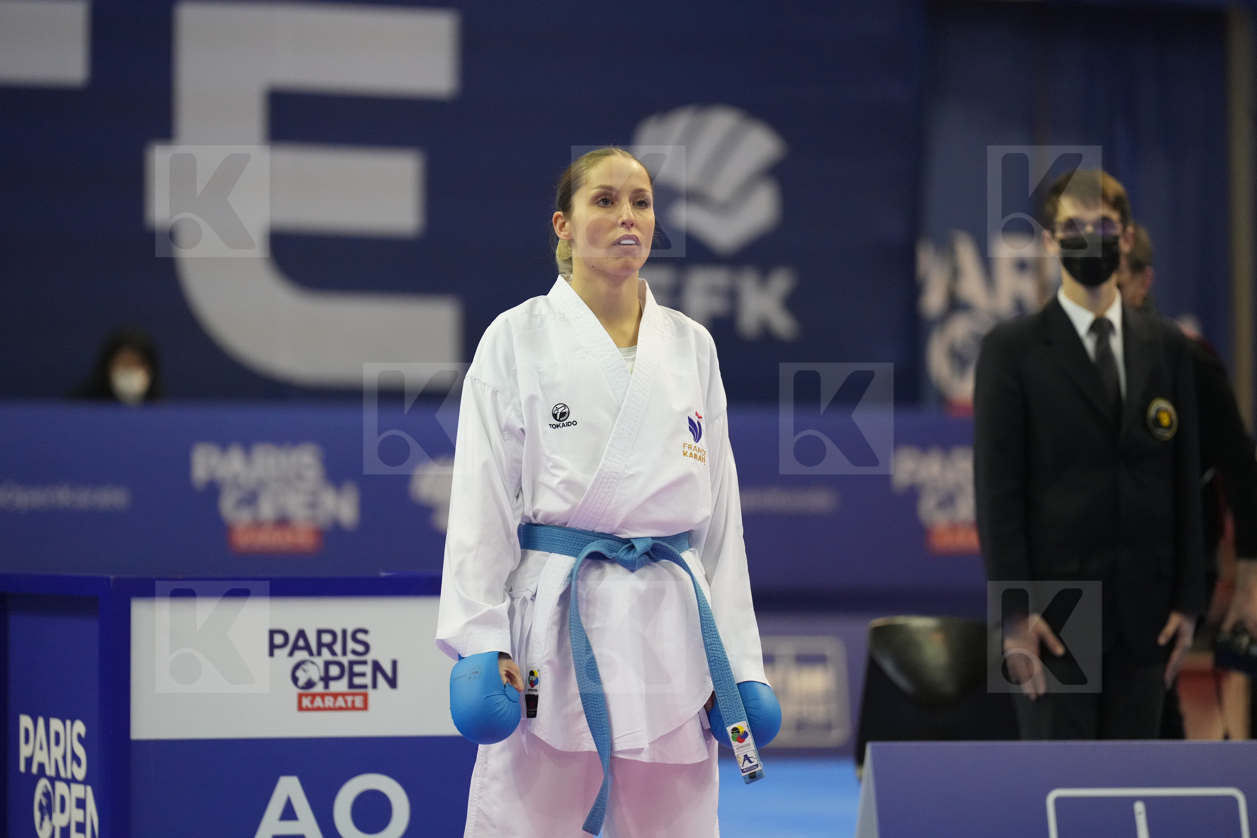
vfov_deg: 6.9
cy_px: 419
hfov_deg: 10.3
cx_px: 628
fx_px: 6982
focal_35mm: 200
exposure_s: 1/1000
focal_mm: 200
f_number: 2.8
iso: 4000
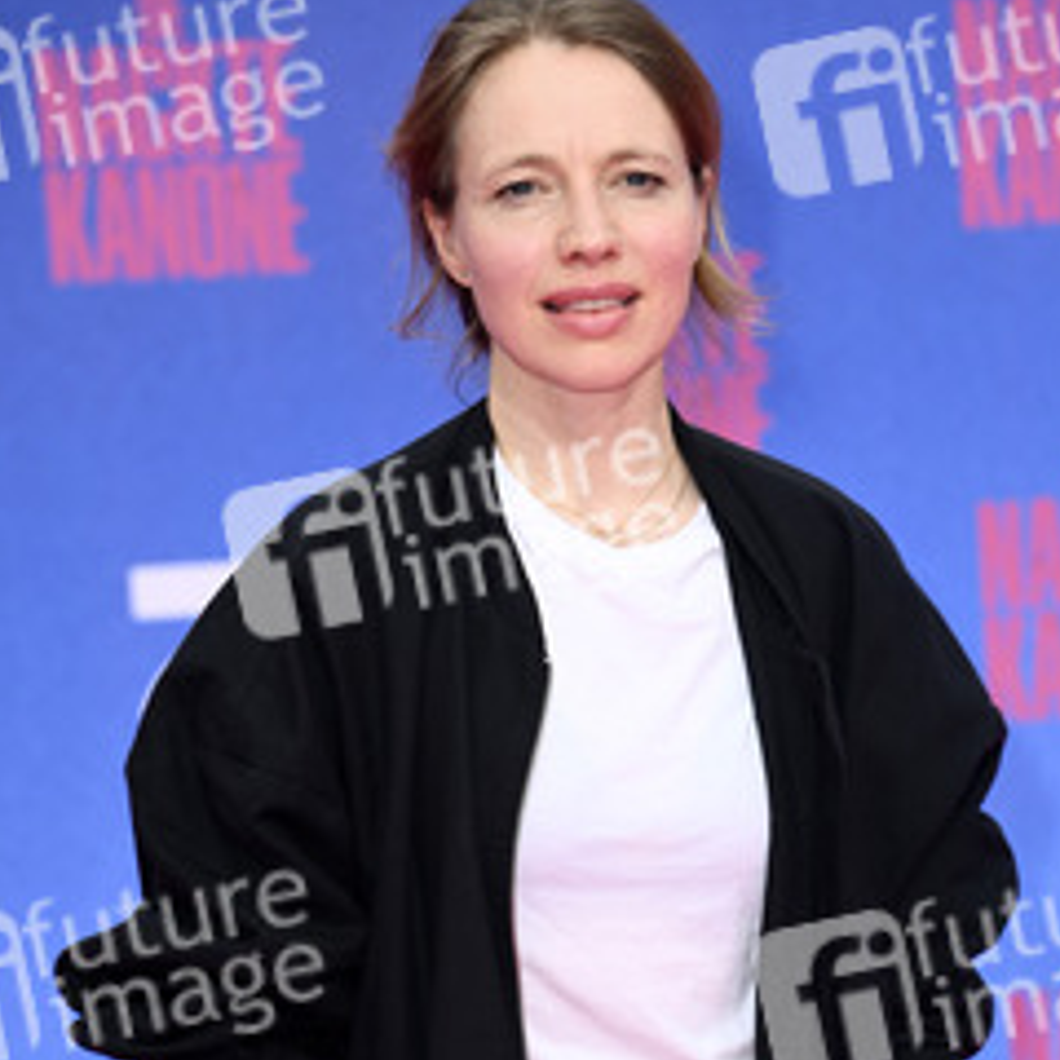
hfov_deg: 6.9
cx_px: 579
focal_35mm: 255
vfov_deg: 6.9
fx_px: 8834
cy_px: 755
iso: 250
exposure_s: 1/250
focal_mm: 180
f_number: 6.3
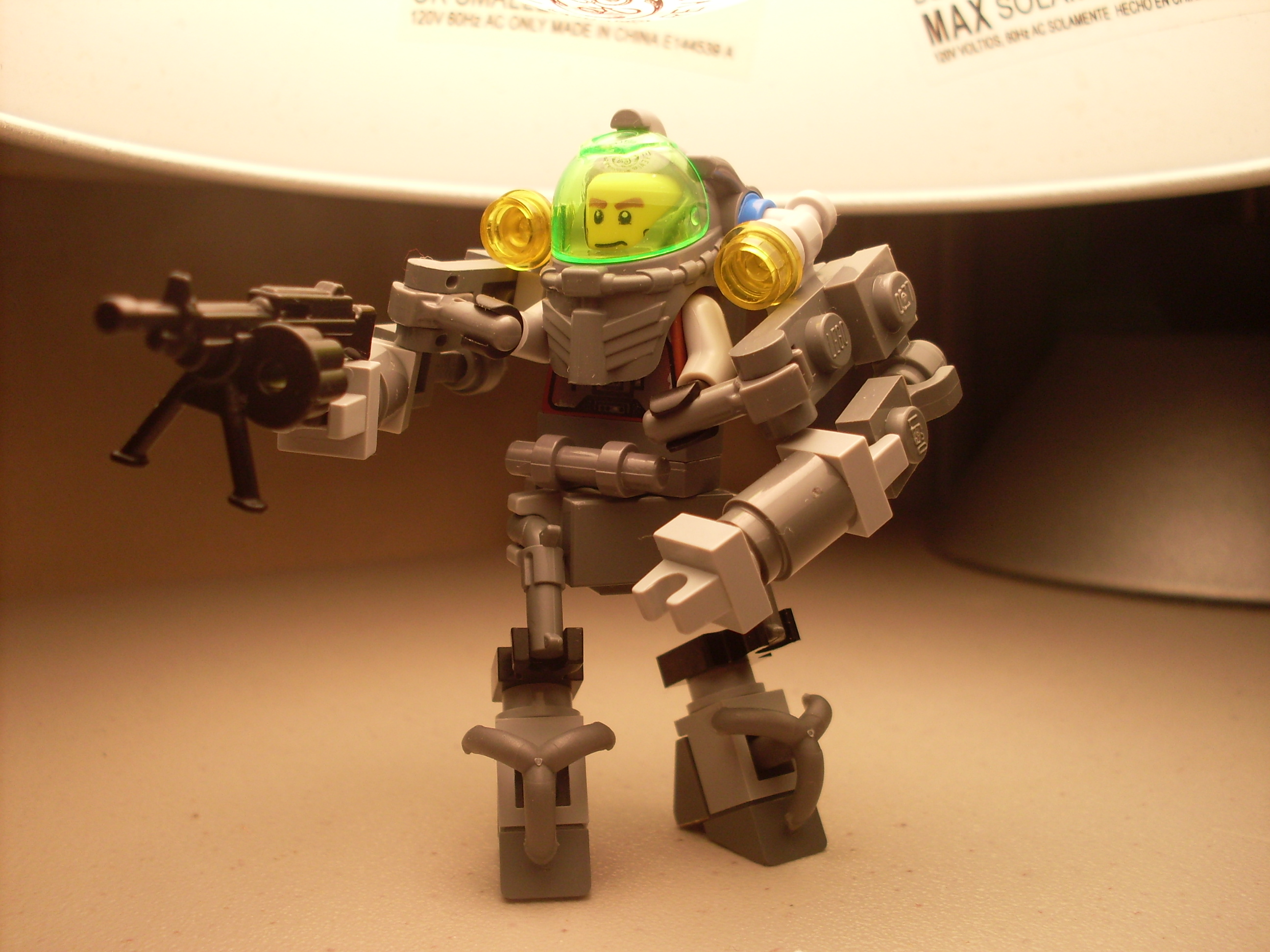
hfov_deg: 49.0
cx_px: 635
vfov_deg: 37.7
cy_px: 476
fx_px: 1394
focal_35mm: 38
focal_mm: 6.3
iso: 80
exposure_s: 1/350
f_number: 2.8
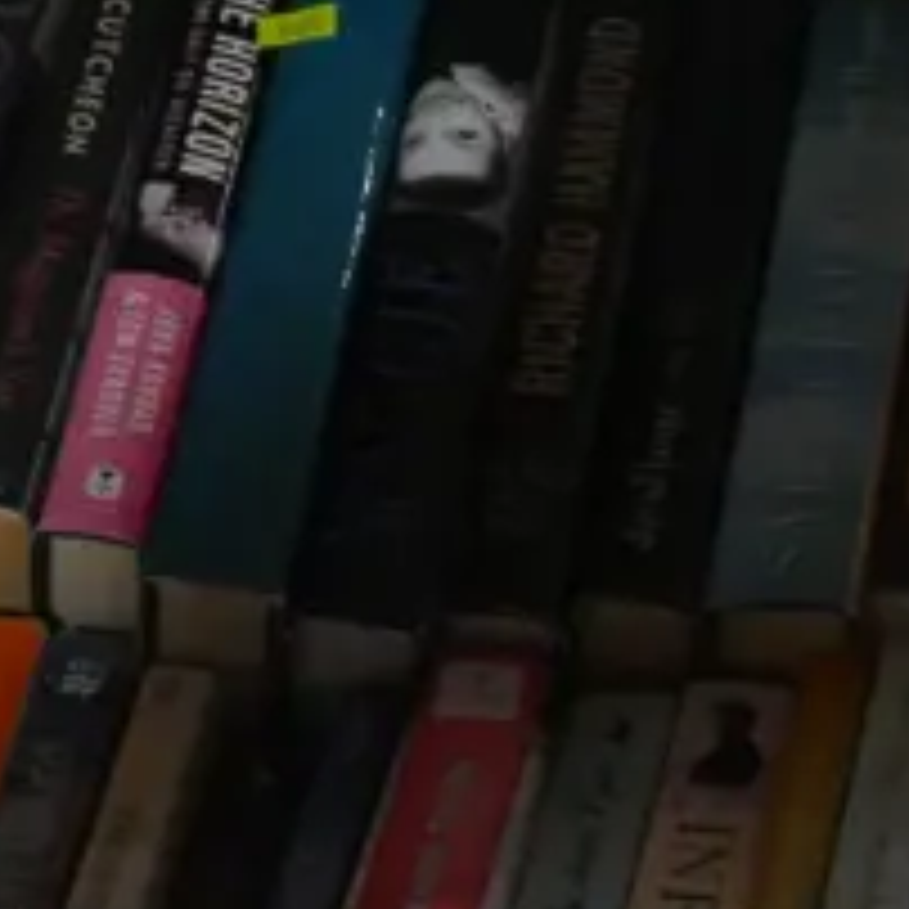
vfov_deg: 10.7
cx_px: 1539
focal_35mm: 161
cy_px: 1001
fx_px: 4783
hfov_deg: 10.3
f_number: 10
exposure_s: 1/60
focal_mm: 18
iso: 2500
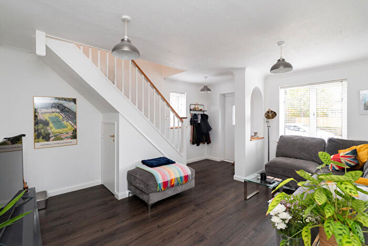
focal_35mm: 16
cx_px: 184
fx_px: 164
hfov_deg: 96.7
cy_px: 123
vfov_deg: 73.9
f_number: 7.1
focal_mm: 16
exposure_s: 1/30
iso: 1600
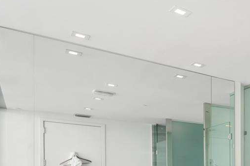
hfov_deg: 30.7
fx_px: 305
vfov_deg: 27.7
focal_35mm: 44
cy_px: 185
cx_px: 351
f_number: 9
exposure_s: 1/50
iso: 200
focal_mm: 14
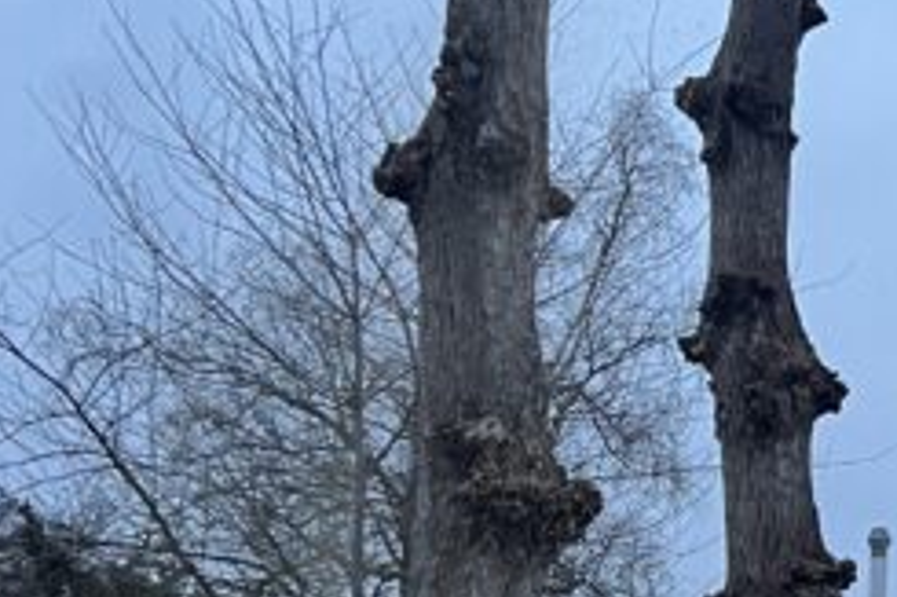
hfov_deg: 16.4
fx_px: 2814
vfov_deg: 12.1
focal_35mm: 113
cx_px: 1369
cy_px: 385
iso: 125
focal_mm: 5.7
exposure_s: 1/91
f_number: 1.5
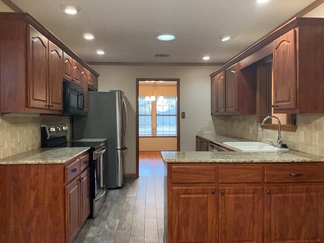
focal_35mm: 27
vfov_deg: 51.4
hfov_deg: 65.3
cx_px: 162
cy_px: 122
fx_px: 253
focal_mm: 3
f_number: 1.8
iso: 400
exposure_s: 1/100
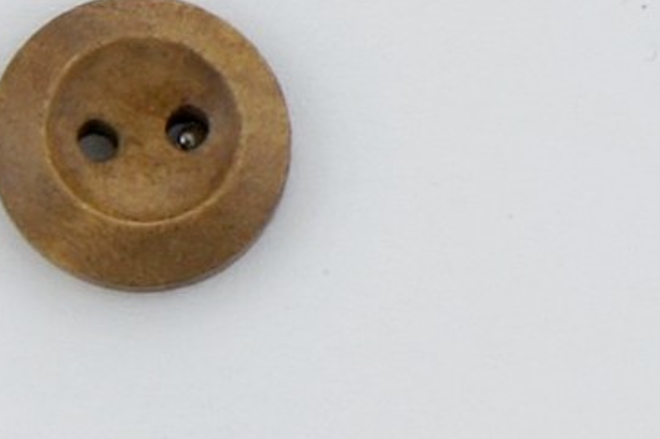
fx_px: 3741
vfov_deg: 6.7
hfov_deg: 10.0
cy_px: 448
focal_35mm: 204
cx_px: -82
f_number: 9
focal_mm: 55
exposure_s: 1/320
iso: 200
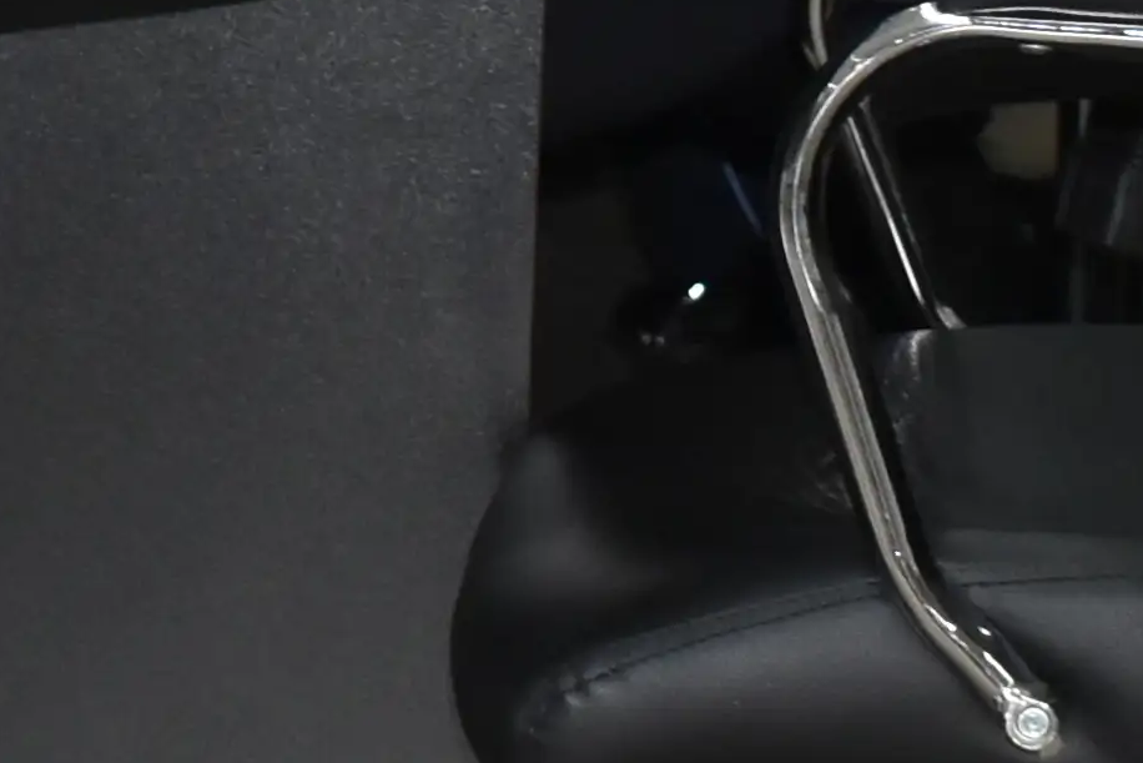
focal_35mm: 275
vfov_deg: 5.0
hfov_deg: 7.2
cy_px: -353
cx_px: -1334
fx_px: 8732
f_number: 4.2
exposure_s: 1/160
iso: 800
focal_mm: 28
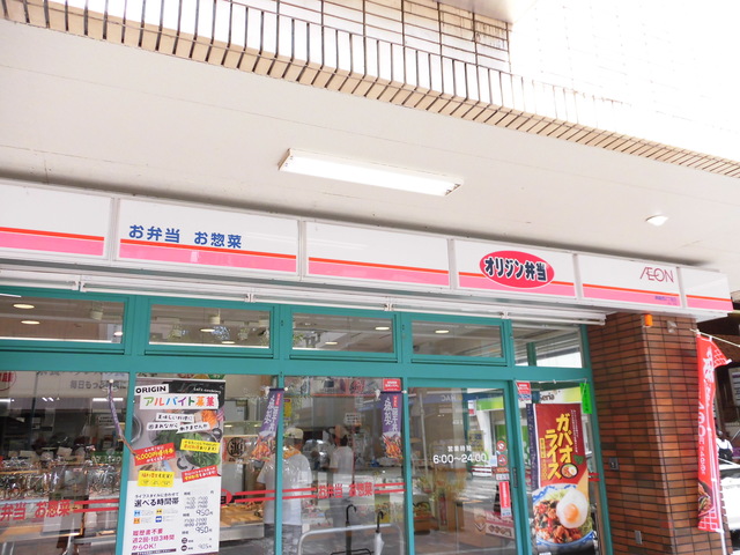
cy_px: 278
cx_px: 370
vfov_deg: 49.7
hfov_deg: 63.4
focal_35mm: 28
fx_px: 599
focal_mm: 4.98
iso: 100
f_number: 3.3
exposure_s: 1/200
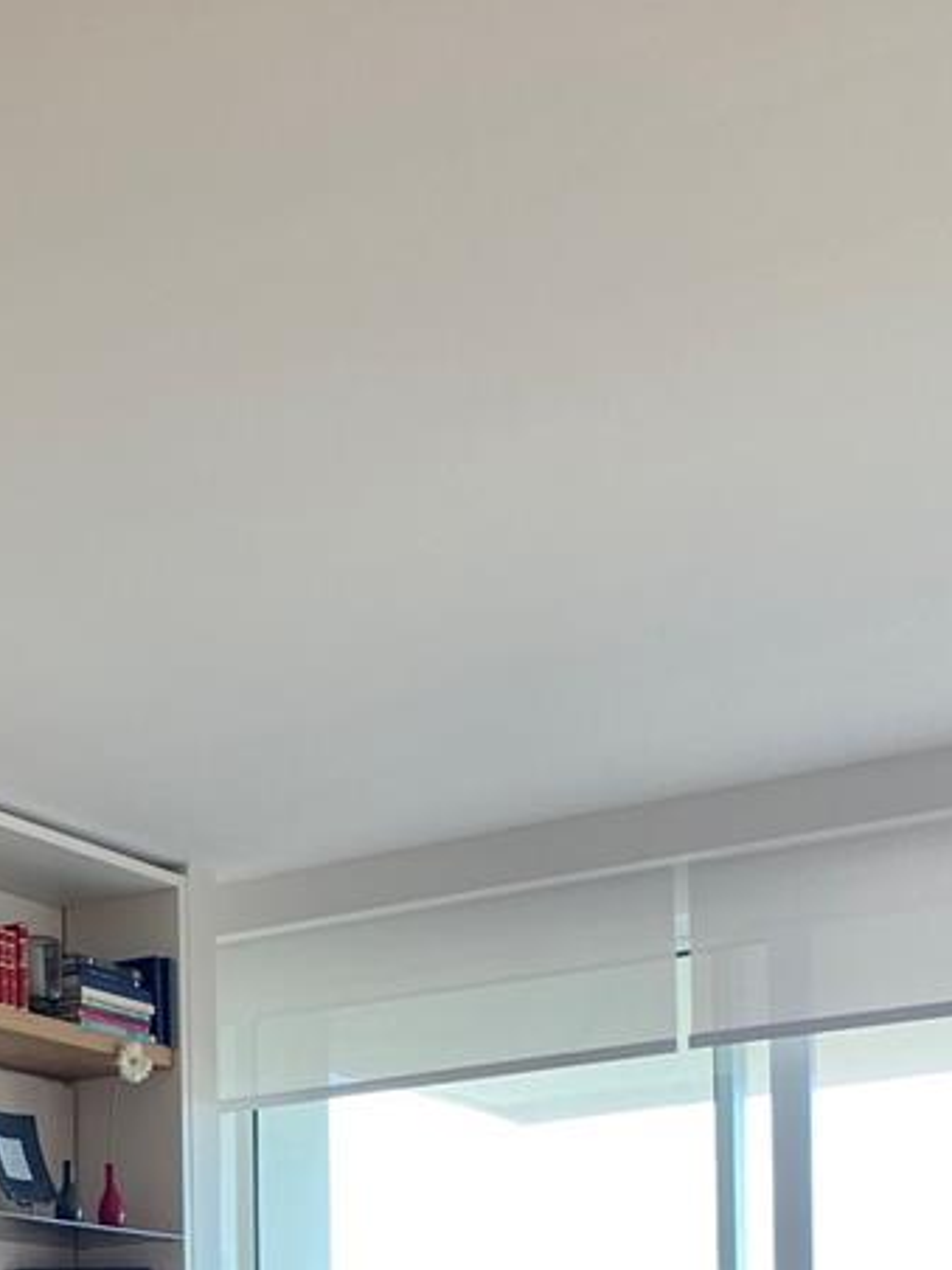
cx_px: -70
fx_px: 2530
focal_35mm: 69
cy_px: 1475
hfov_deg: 20.4
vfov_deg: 25.6
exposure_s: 1/116
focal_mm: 4.25
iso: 64
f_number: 1.8
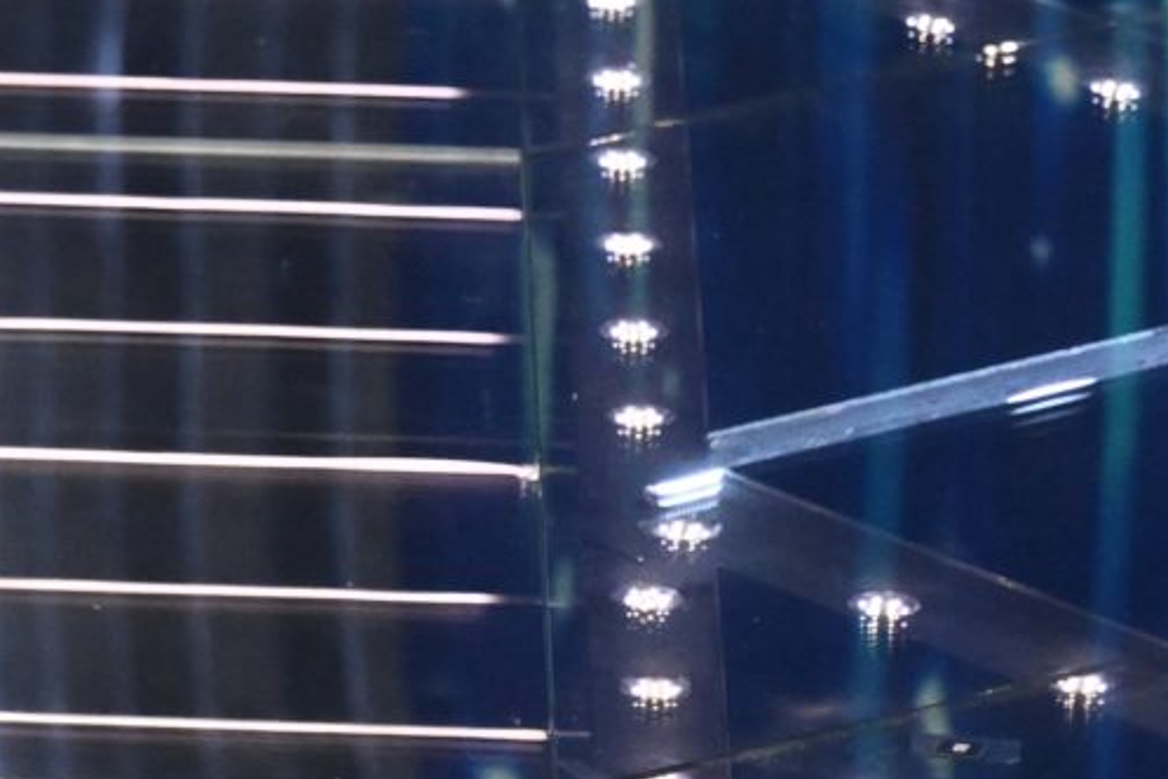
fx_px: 30009
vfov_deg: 1.5
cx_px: -1710
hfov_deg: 2.2
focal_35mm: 925
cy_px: -406
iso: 4000
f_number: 4
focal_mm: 180
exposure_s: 1/320
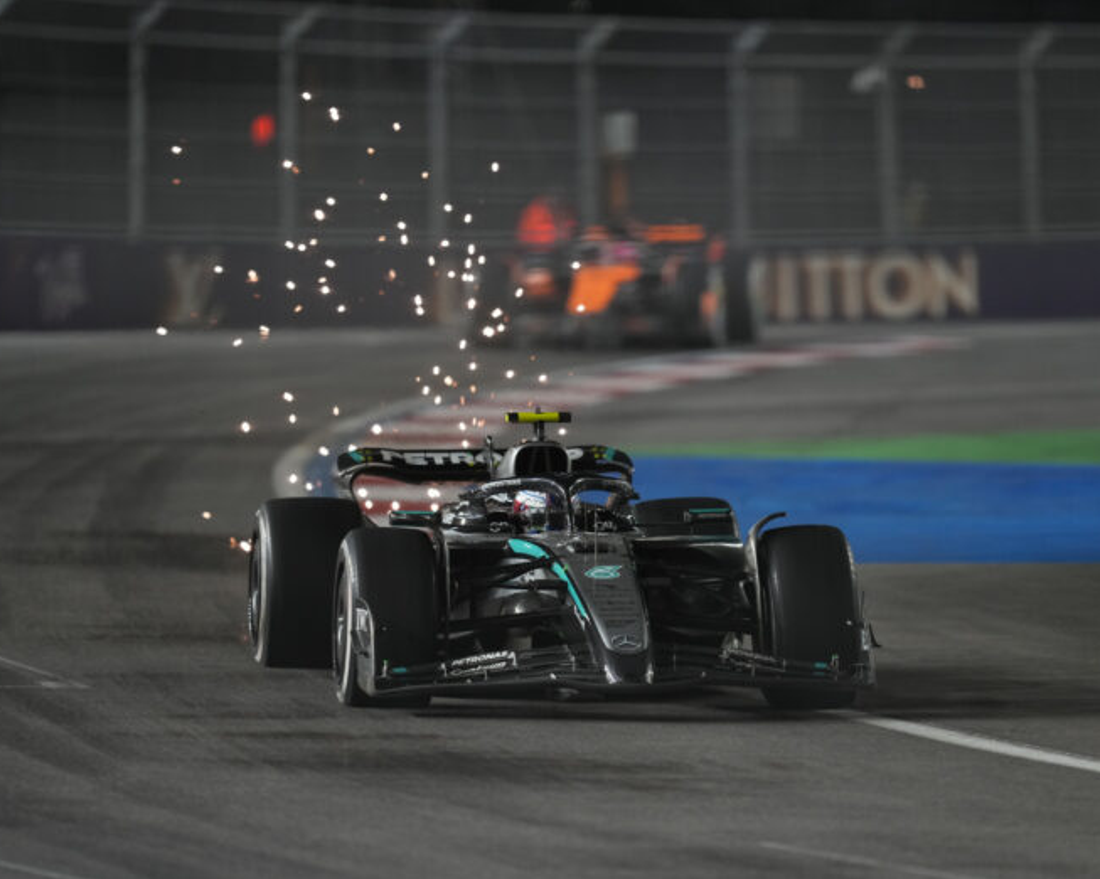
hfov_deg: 4.3
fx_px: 14743
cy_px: 440
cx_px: 625
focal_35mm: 453
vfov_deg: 3.4
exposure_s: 1/800
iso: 2000
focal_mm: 400
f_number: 2.8
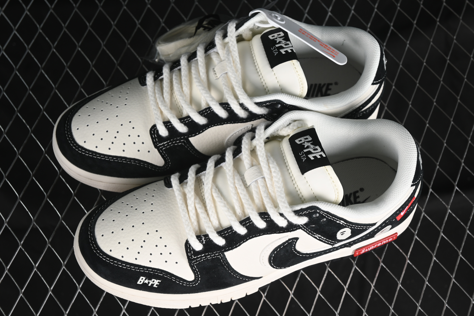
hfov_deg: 27.0
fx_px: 987
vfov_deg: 18.2
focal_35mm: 75
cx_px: 237
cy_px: 158
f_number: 6.3
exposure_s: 1/60
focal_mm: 50
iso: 160
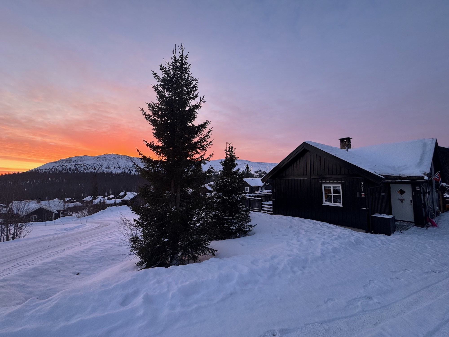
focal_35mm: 14
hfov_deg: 102.1
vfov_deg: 85.7
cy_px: 168
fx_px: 182
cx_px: 224
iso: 80
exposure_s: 1/99
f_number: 2.2
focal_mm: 2.22
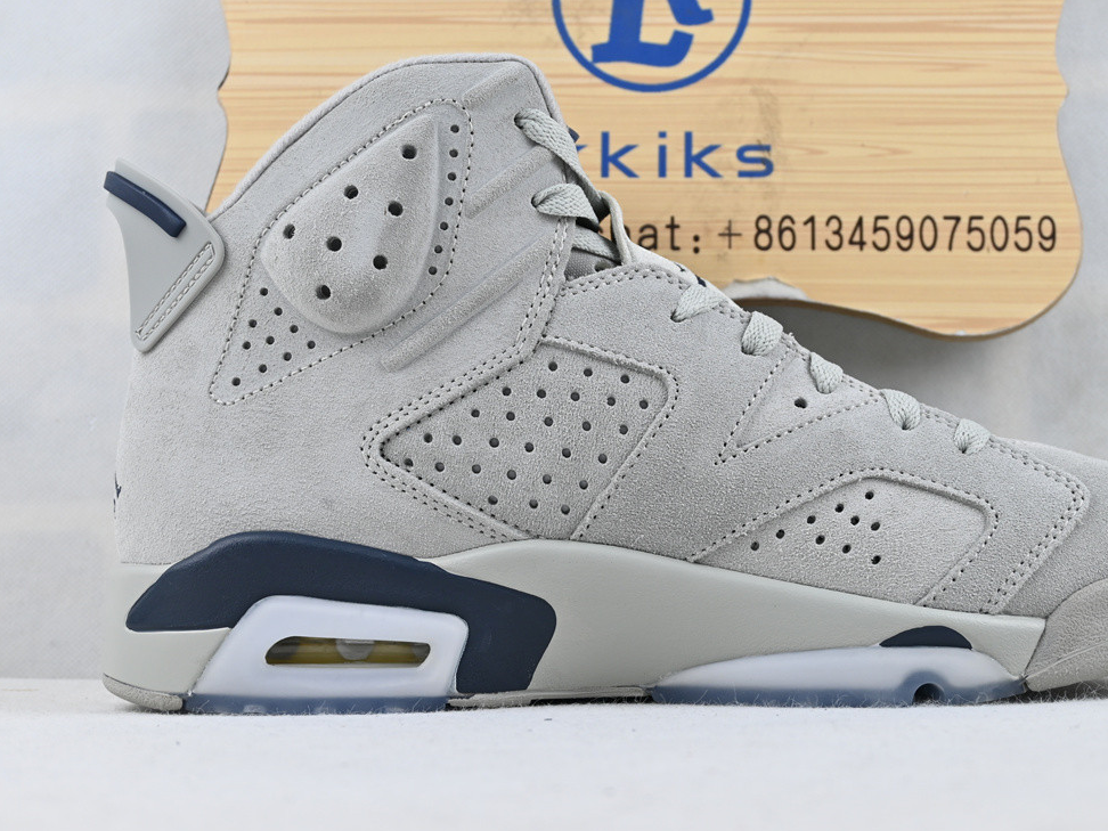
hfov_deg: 33.2
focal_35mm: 58
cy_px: 435
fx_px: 1853
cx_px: 653
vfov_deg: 25.3
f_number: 5
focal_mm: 32.5
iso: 100
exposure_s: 1/50
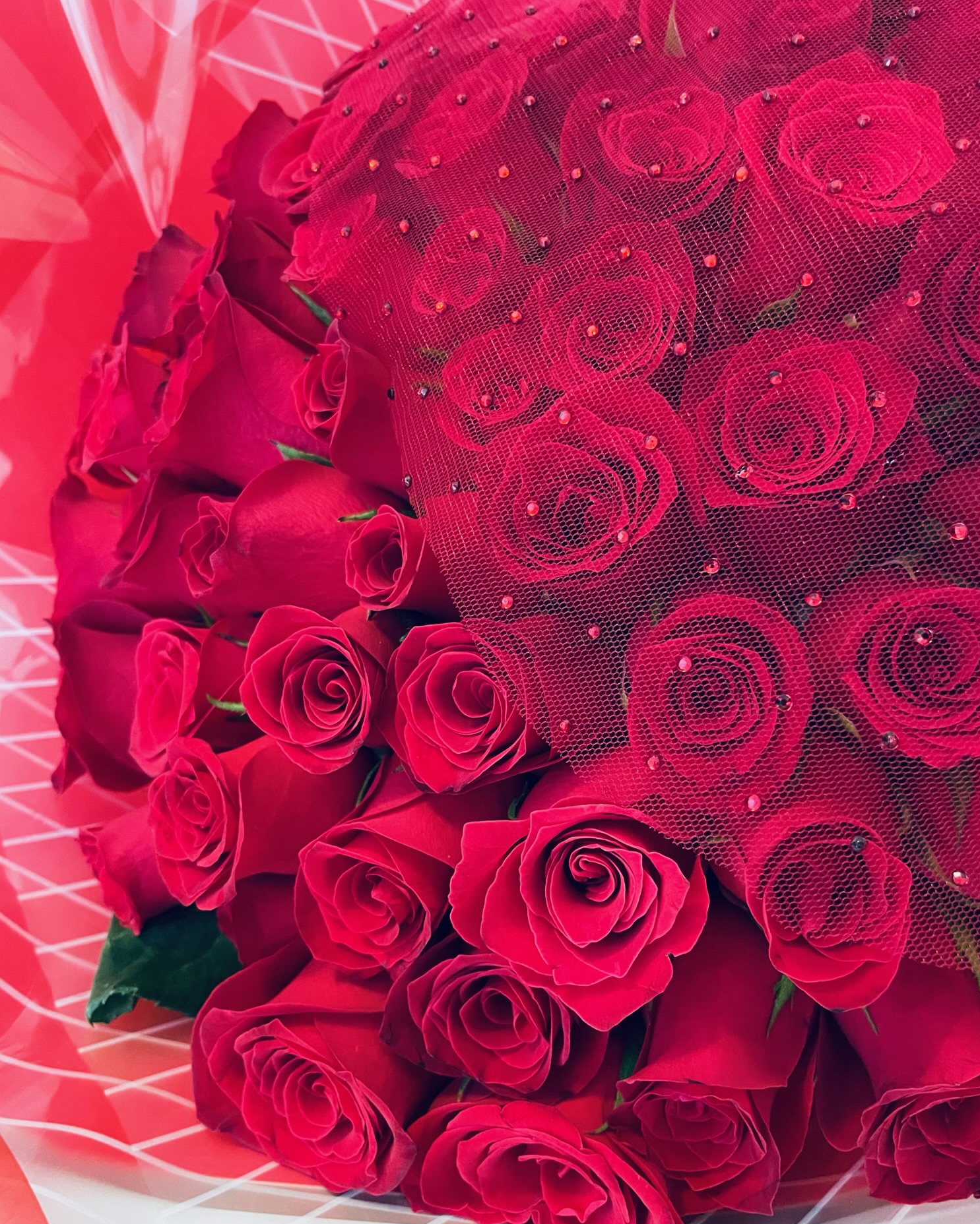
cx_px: 506
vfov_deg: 62.2
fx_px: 1015
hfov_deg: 51.5
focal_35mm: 28
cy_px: 632
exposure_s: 1/25
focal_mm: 4.2
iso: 800
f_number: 1.6
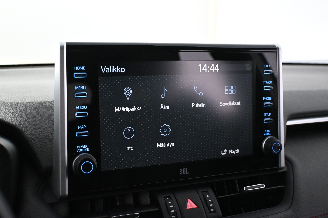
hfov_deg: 43.6
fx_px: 410
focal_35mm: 45
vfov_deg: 29.9
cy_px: 109
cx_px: 164
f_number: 4.8
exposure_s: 1/60
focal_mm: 30
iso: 4500
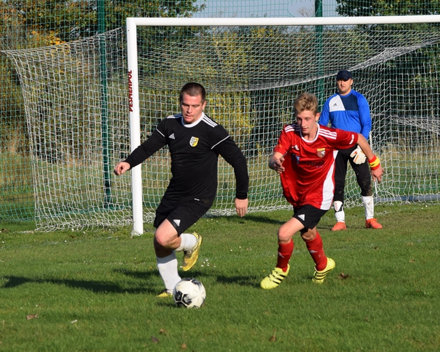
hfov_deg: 11.1
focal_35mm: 173
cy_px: 176
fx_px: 2254
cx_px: 253
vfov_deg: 8.9
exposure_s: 1/1600
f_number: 6.3
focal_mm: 102
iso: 400
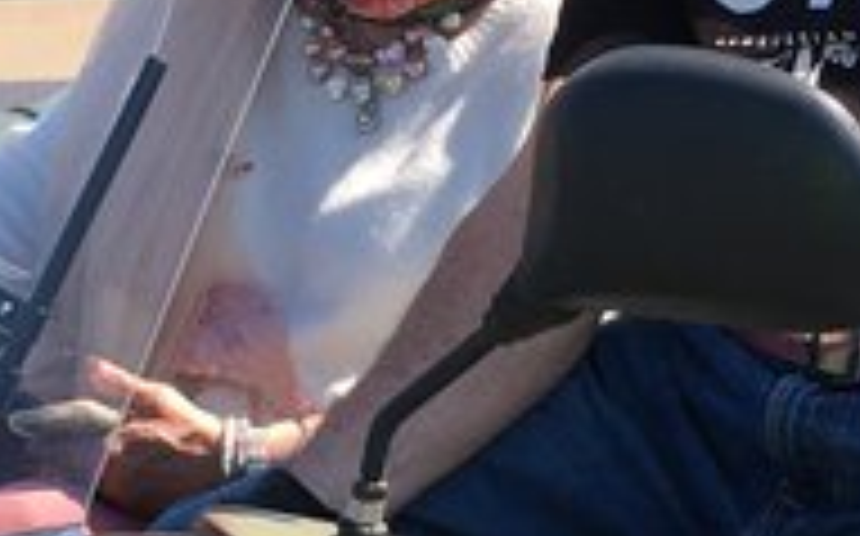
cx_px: 356
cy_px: 306
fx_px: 3021
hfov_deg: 16.2
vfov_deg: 10.1
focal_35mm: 129
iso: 25
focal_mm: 4.15
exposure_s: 1/785
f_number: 2.2
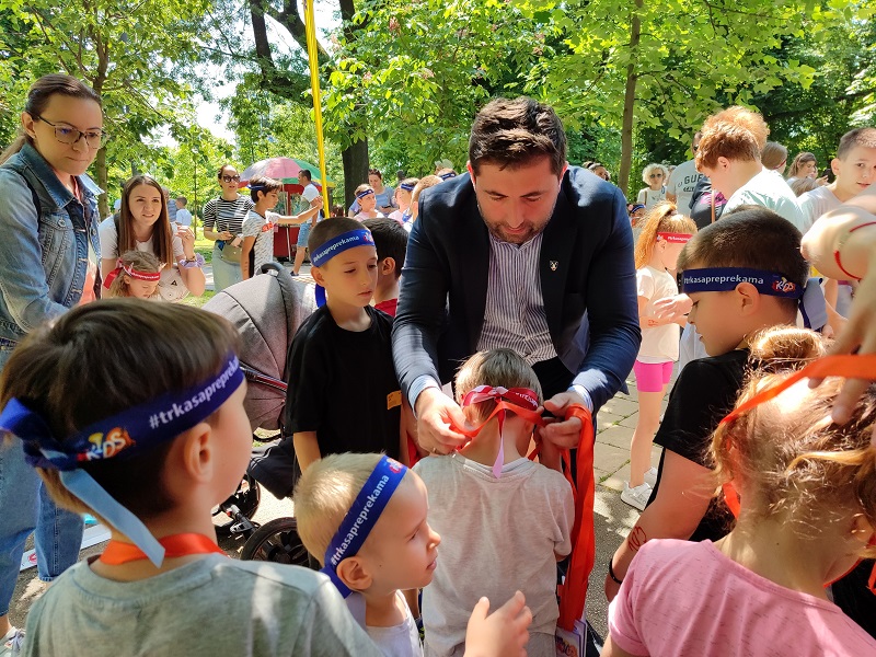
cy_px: 328
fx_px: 633
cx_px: 438
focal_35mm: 25
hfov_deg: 69.4
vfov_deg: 54.9
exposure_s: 1/140
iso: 50
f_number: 1.89
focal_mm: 5.95
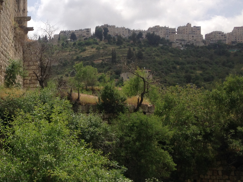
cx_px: 16
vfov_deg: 22.6
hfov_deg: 28.4
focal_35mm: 65
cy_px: 105
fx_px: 456
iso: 50
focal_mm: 4.12
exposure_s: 1/2088
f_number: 2.4
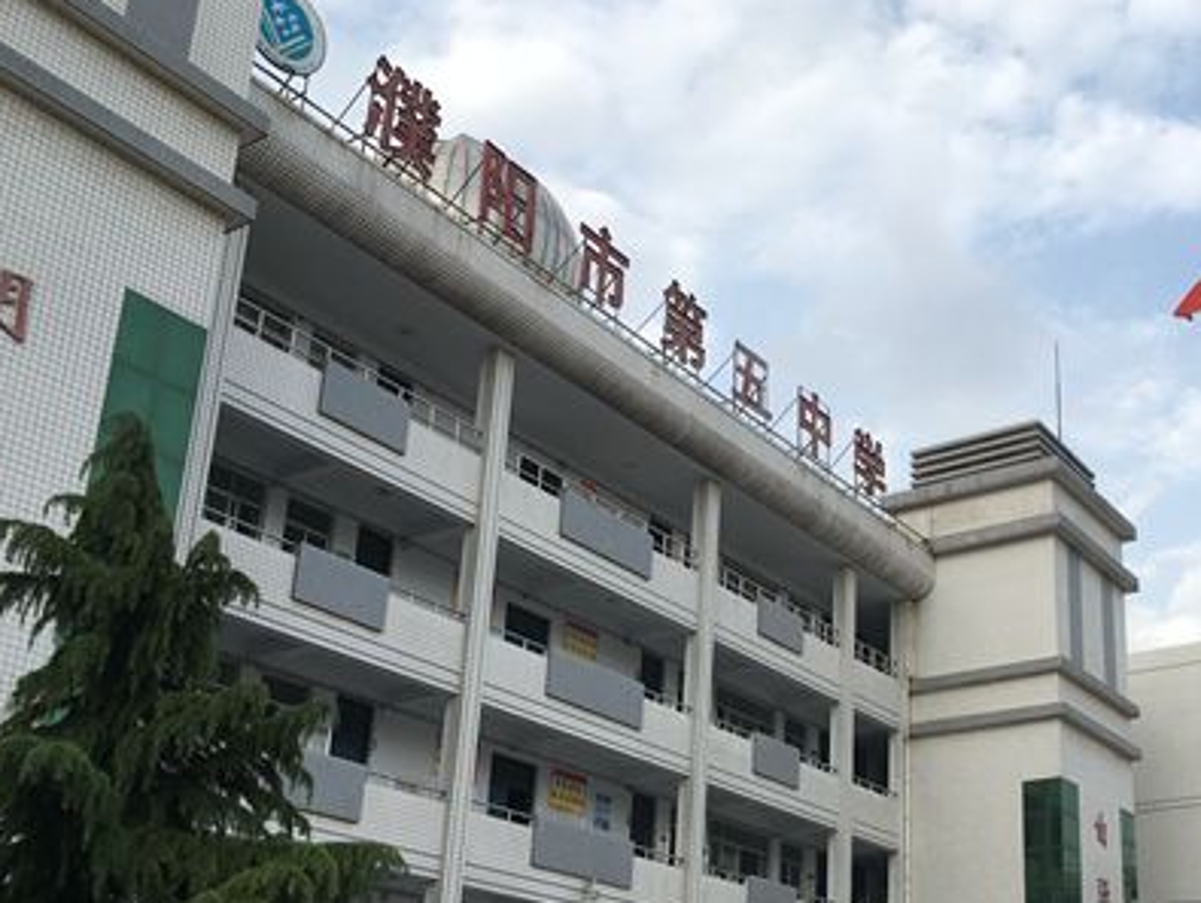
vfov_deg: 32.5
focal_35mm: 44
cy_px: 629
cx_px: 876
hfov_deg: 41.8
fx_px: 1528
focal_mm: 4.15
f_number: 2.2
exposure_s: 1/499
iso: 25
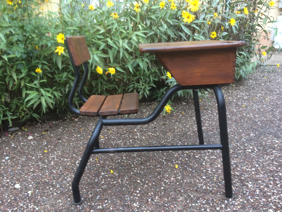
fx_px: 236
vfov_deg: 48.2
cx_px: 141
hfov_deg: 61.7
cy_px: 106
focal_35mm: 29
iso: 32
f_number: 2.2
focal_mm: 4.15
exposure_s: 1/104
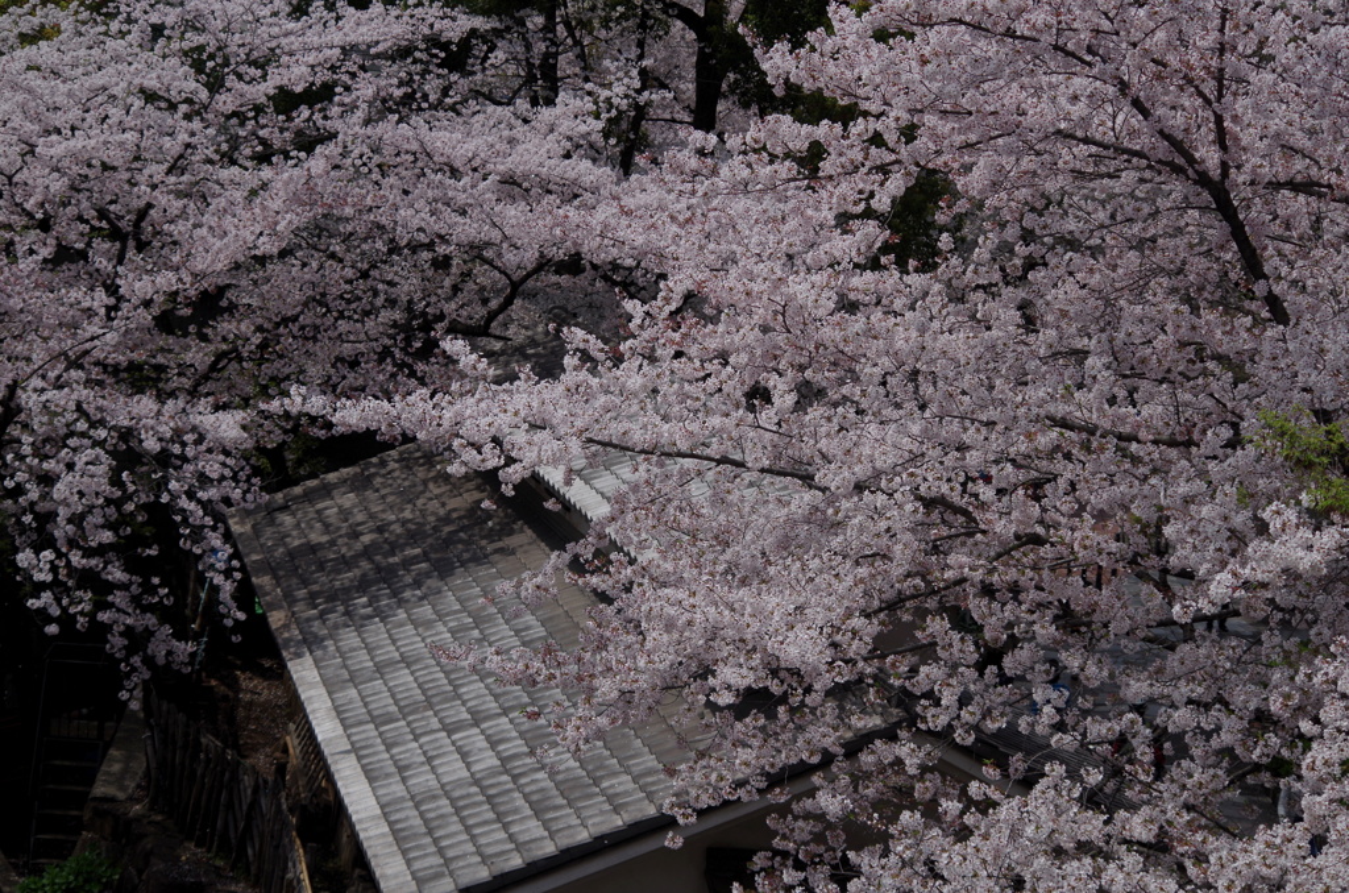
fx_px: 3066
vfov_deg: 16.6
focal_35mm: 82
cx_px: 674
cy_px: 446
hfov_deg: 24.8
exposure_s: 1/250
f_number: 6.3
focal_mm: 55
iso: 100
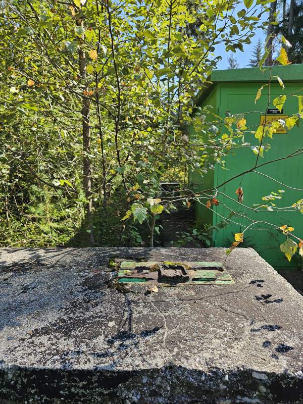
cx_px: 152
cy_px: 202
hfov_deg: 58.9
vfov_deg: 73.9
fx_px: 268
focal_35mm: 23
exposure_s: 1/372
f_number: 1.7
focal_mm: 6.3
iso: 20
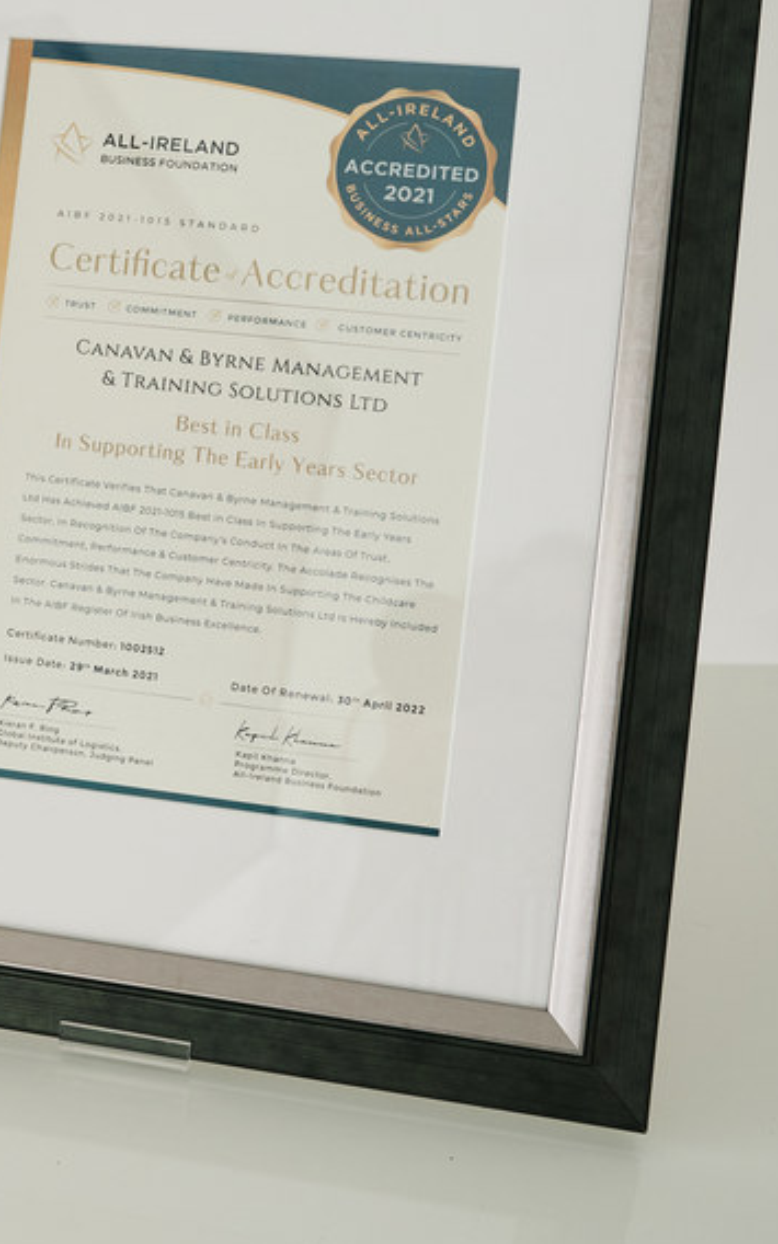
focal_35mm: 71
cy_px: 469
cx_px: -241
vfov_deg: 28.8
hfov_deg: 17.2
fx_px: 2416
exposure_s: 1/250
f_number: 5
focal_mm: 33.1
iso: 800
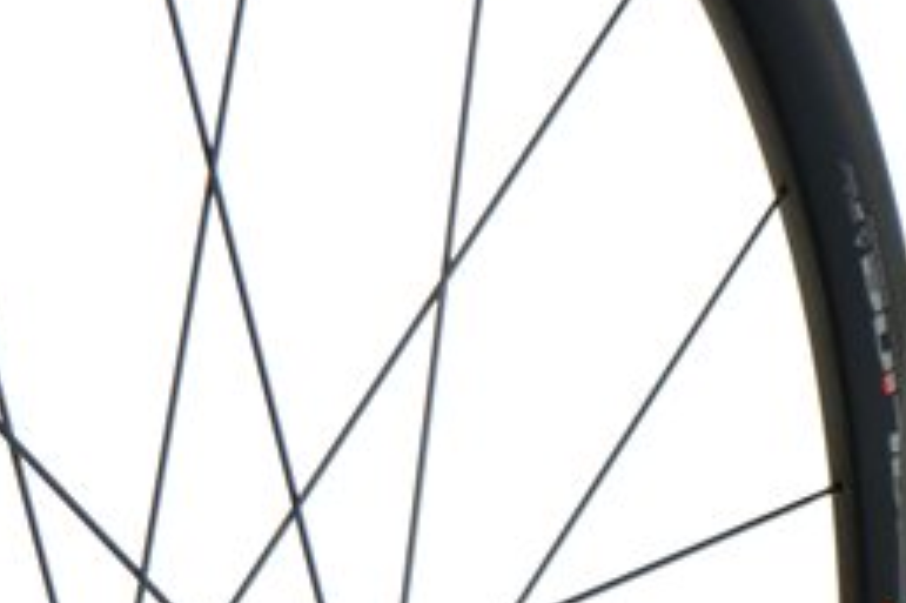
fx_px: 5810
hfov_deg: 8.9
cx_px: 892
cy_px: 853
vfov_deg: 5.9
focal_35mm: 231
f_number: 4.5
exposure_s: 1/125
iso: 200
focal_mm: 29.6
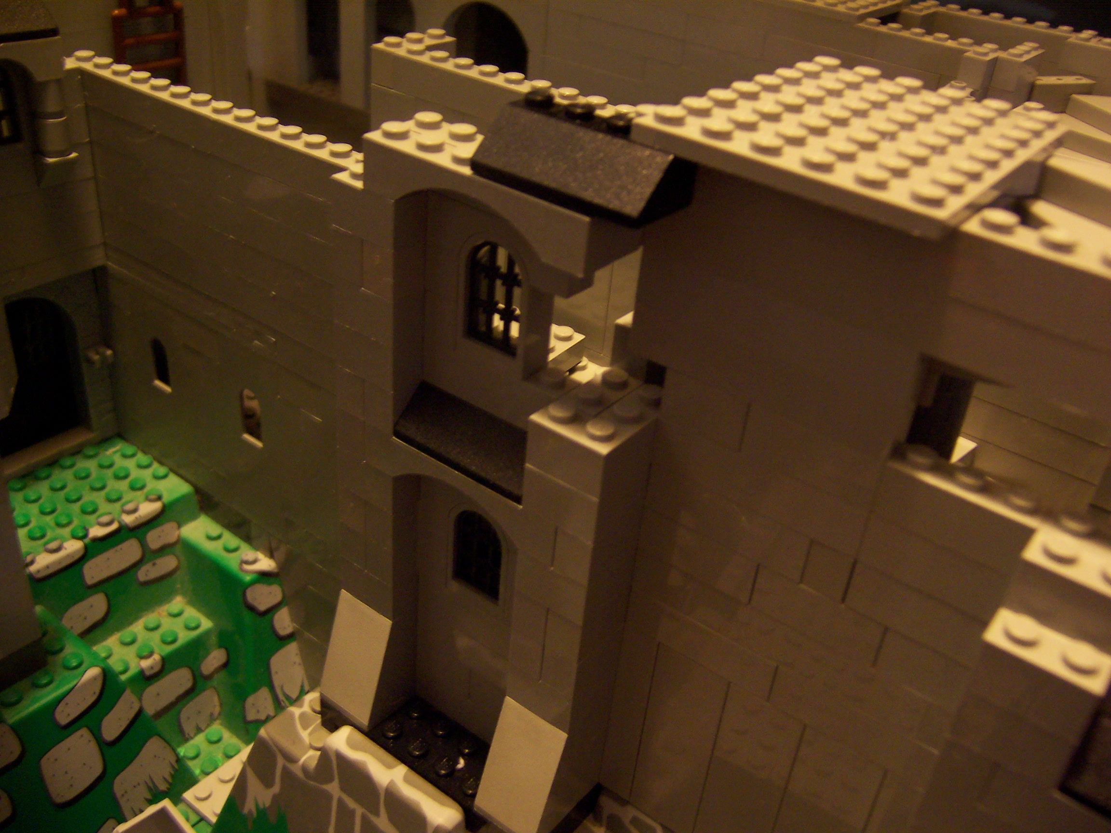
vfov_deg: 42.9
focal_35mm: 33
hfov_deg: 55.4
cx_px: 556
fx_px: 1059
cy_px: 416
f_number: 2.8
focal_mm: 5.5
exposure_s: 1/8
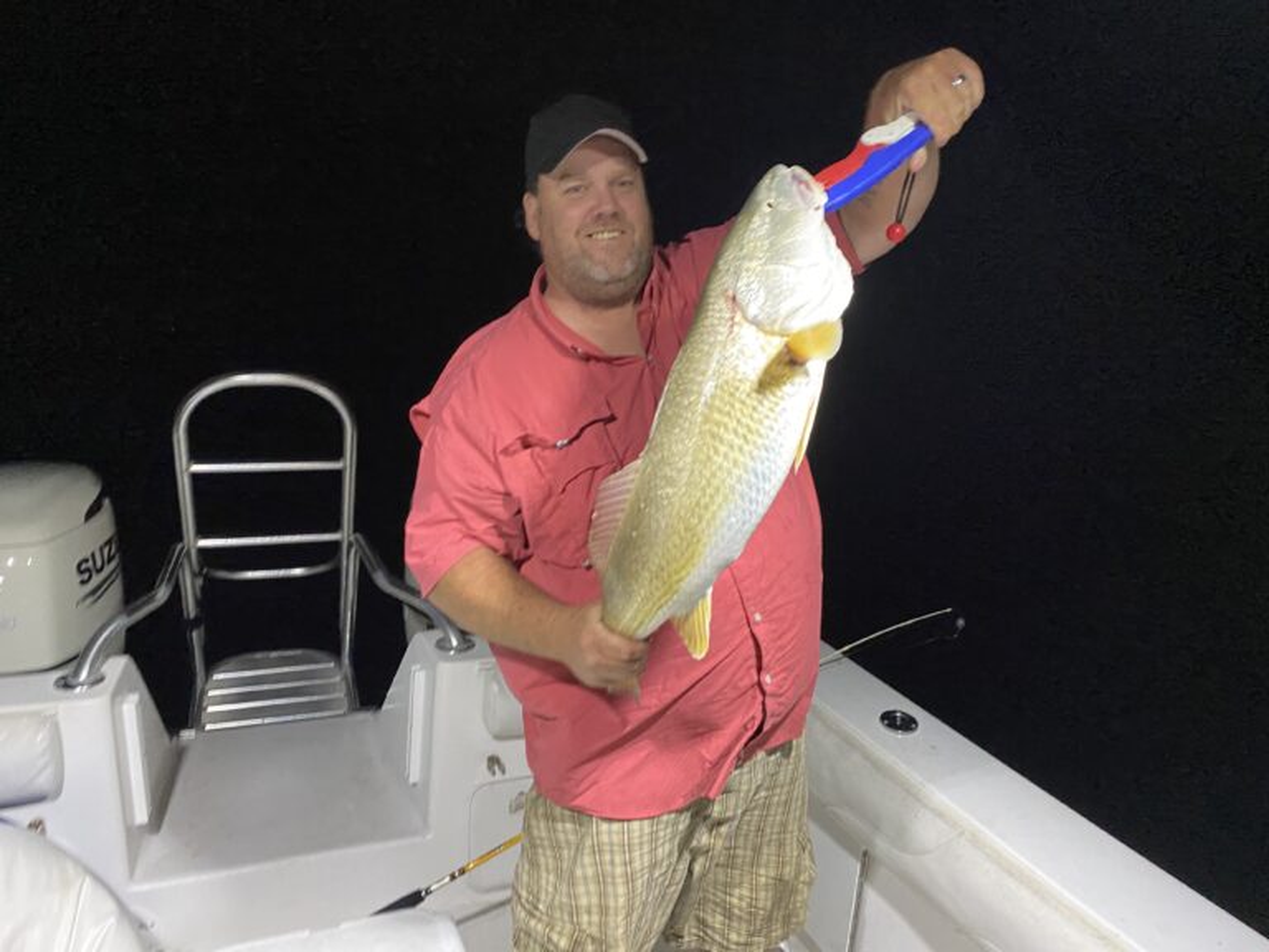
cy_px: 476
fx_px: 953
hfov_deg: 67.3
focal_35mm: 26
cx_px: 634
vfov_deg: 53.1
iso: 640
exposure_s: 1/33
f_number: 1.8
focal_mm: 4.25
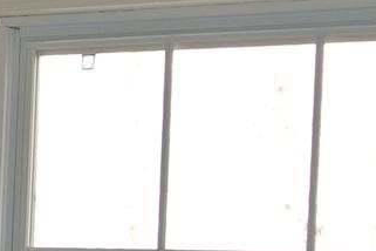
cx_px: -457
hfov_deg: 9.5
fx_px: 2068
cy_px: 445
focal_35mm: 198
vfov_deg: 6.8
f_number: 4
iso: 200
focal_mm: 11.8
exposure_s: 1/60
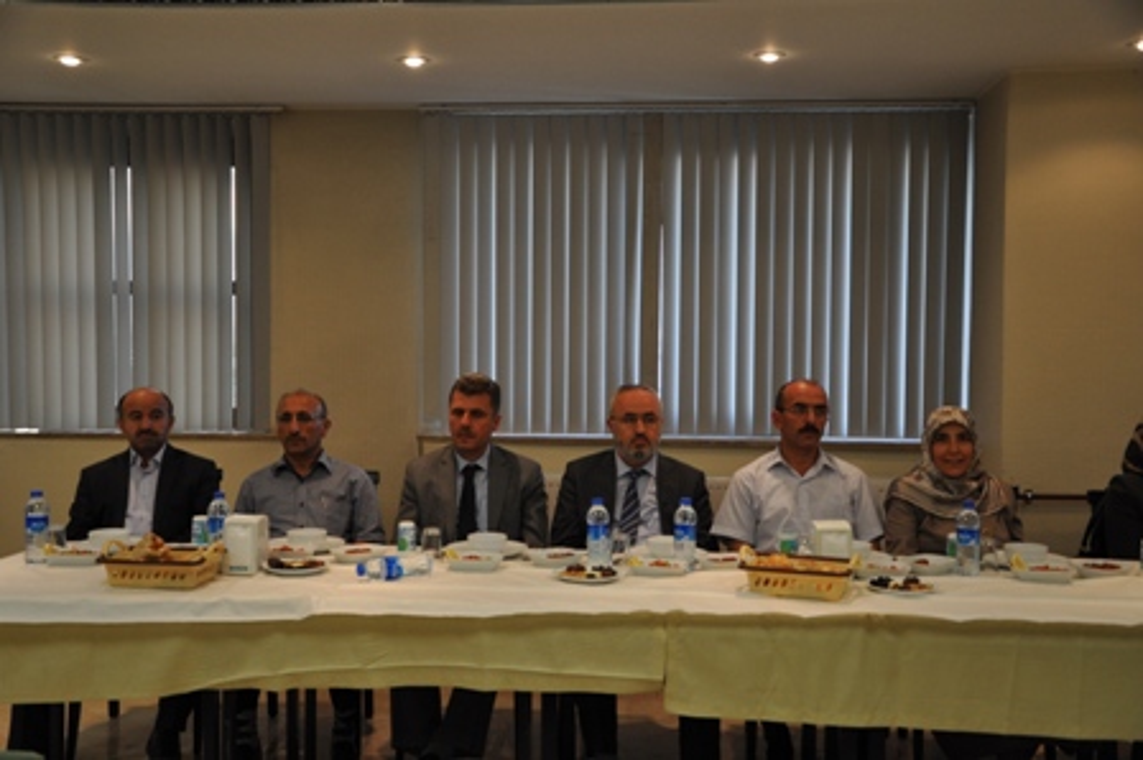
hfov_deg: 49.6
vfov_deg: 34.2
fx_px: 1237
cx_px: 572
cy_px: 380
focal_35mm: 39
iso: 500
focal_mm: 26
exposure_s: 1/60
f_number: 4
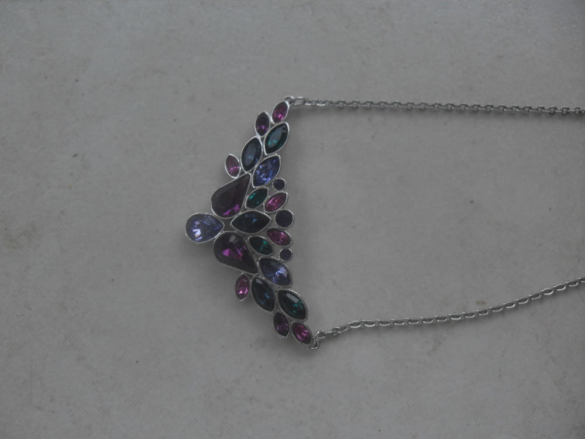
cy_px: 220
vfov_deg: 38.7
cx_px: 292
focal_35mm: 37
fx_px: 625
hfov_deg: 50.1
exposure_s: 1/125
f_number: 2.8
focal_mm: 6.3
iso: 80
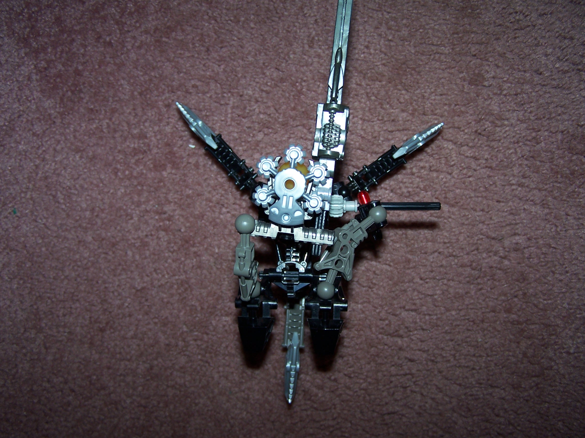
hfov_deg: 49.0
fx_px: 642
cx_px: 292
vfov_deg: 37.7
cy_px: 219
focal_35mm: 38
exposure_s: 1/60
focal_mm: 6.3
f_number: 2.8
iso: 80
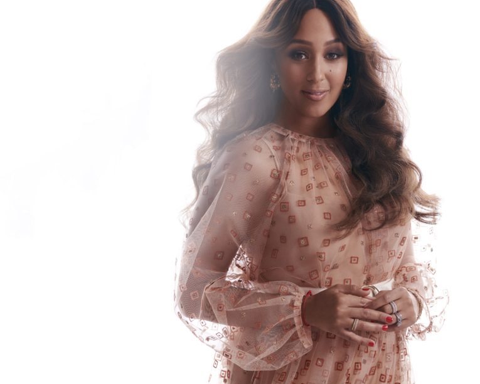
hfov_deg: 17.8
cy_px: 184
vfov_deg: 14.3
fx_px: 1534
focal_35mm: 108
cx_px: 251
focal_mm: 86
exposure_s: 1/200
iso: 100
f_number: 6.3
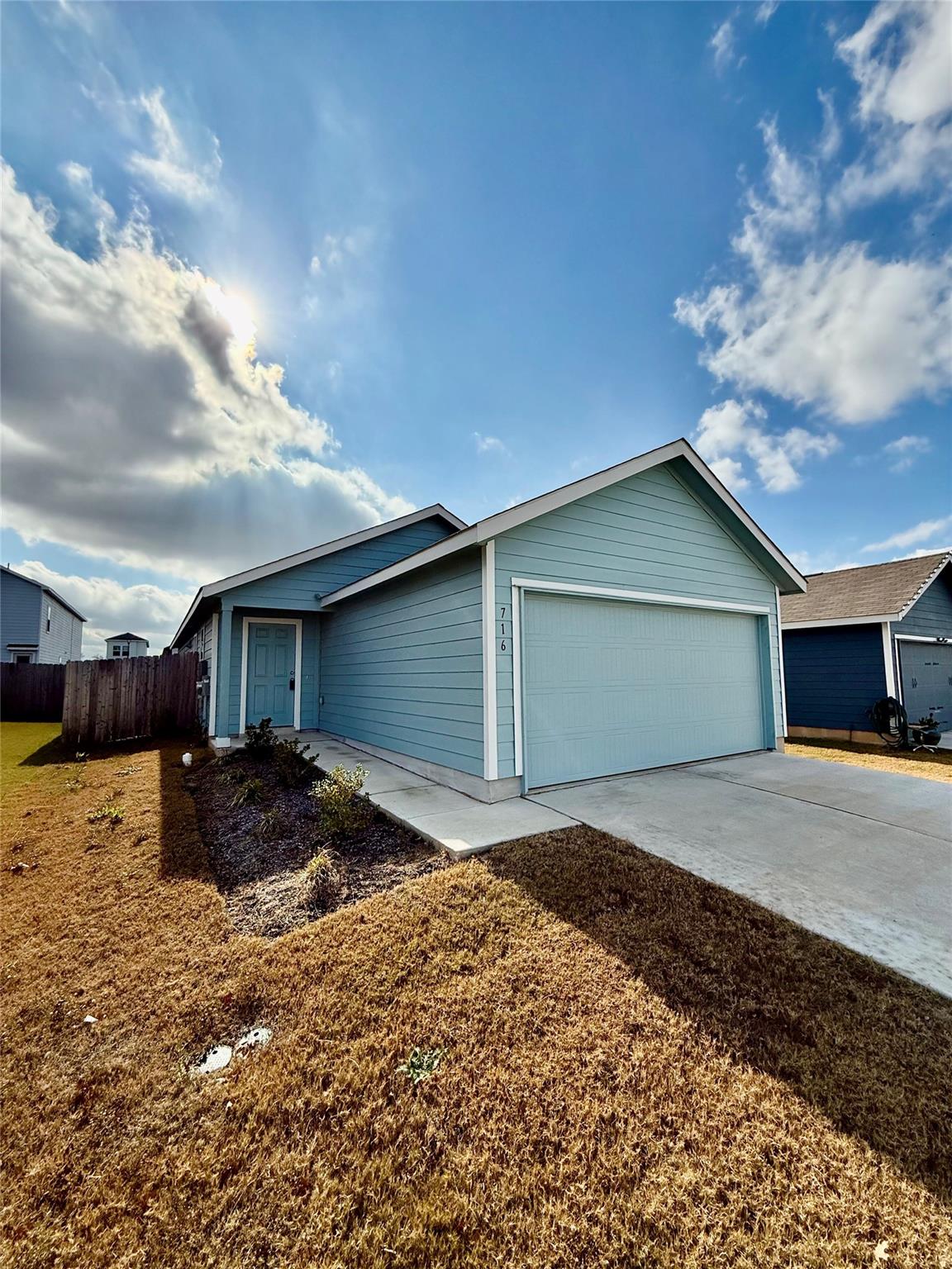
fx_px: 513
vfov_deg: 102.1
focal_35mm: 14
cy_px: 634
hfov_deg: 85.7
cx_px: 476
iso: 64
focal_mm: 2.22
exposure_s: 1/4762
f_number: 2.2
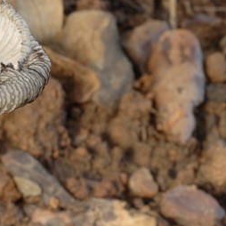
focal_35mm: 193
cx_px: 52
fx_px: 1426
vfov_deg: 9.1
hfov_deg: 9.0
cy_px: 154
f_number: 32
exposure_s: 1/4
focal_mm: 60
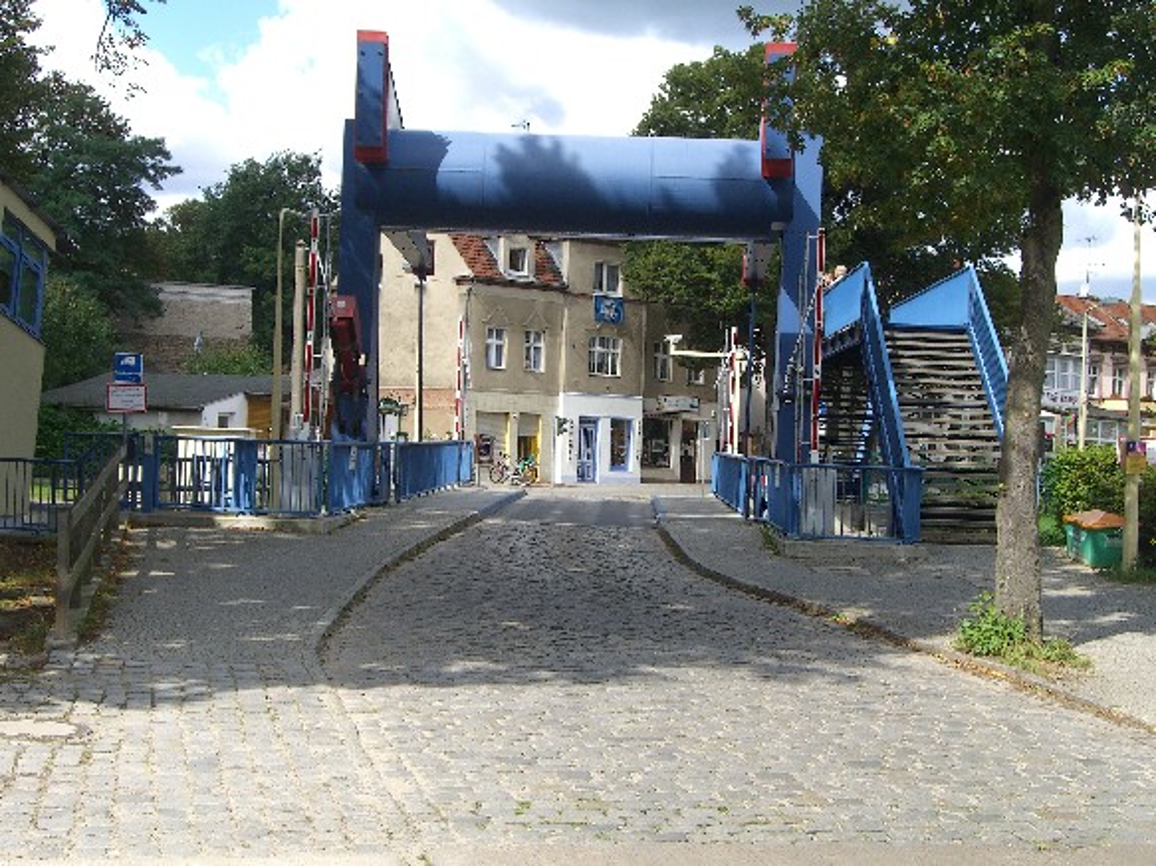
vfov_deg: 25.7
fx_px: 1903
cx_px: 578
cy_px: 433
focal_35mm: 57
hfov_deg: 33.8
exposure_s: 1/250
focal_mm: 11.8
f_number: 5
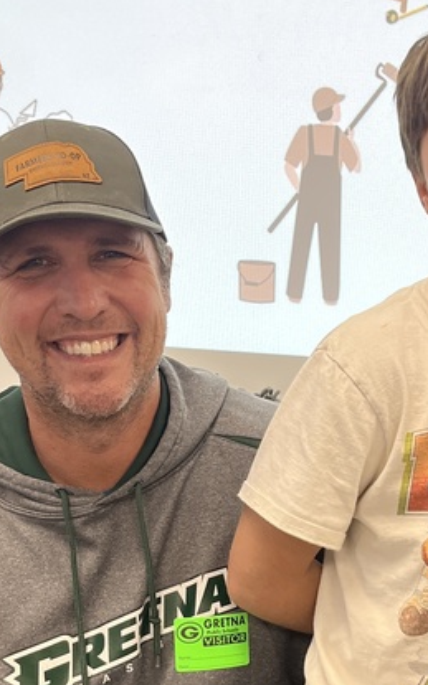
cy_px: 525
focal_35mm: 68
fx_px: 1270
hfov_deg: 18.9
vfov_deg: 29.7
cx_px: 354
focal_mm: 5.1
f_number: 1.6
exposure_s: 1/100
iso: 64
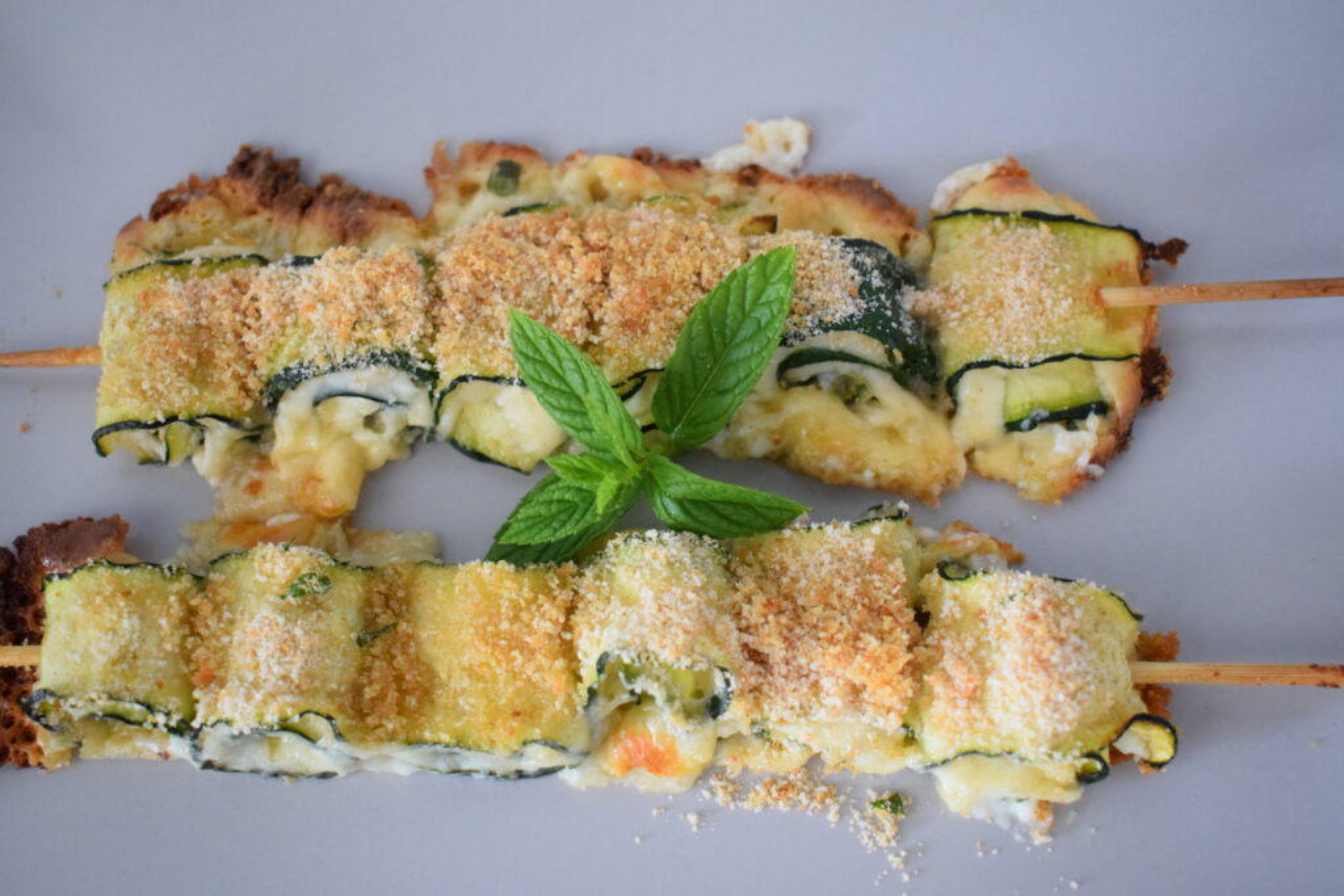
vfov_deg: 29.9
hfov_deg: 43.6
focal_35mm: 45
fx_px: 1680
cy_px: 448
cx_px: 672
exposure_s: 1/125
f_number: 4.2
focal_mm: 30
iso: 2800
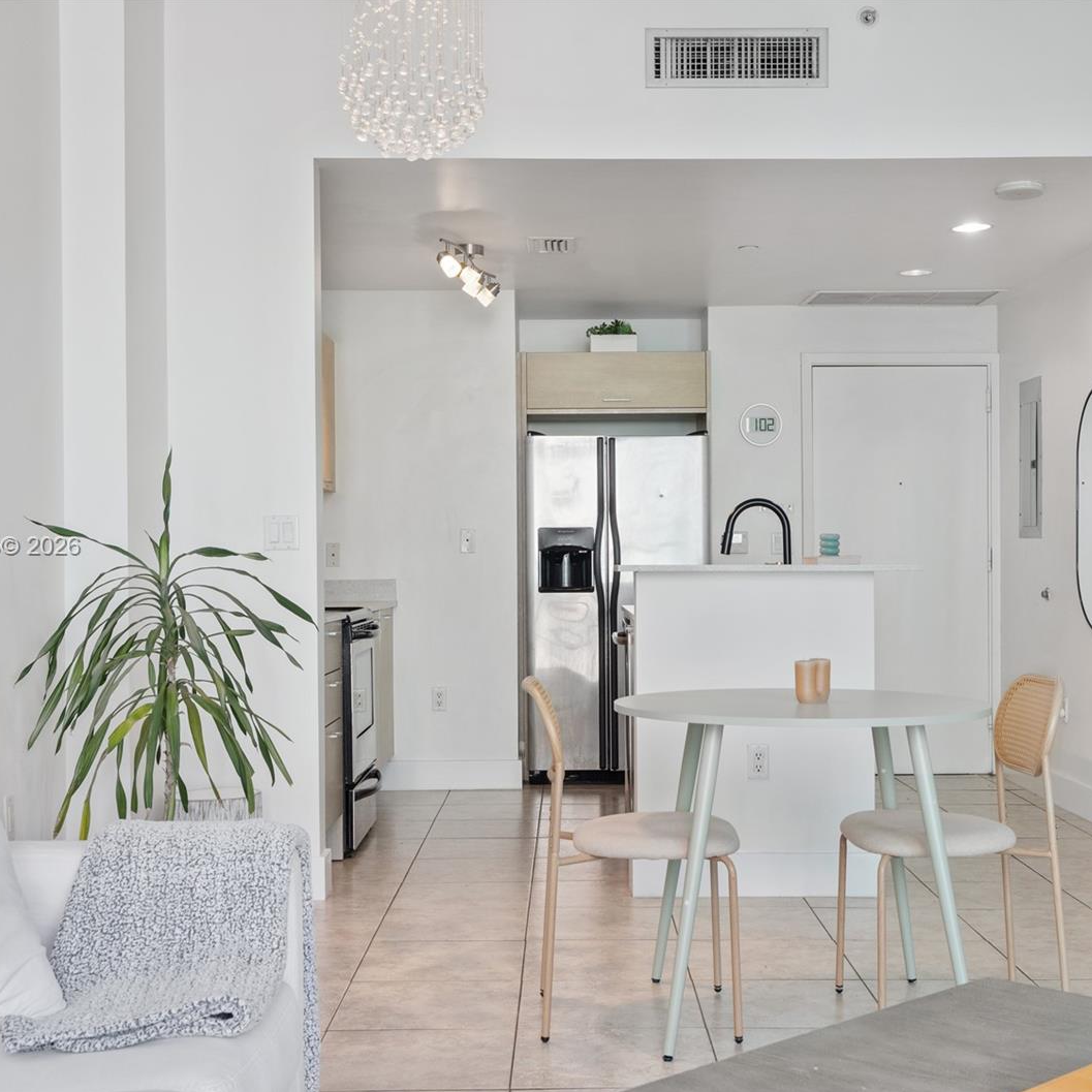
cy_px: 548
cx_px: 585
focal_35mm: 45
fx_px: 1606
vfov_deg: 37.6
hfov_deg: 37.5
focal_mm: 35
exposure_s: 1/40
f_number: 9
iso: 800
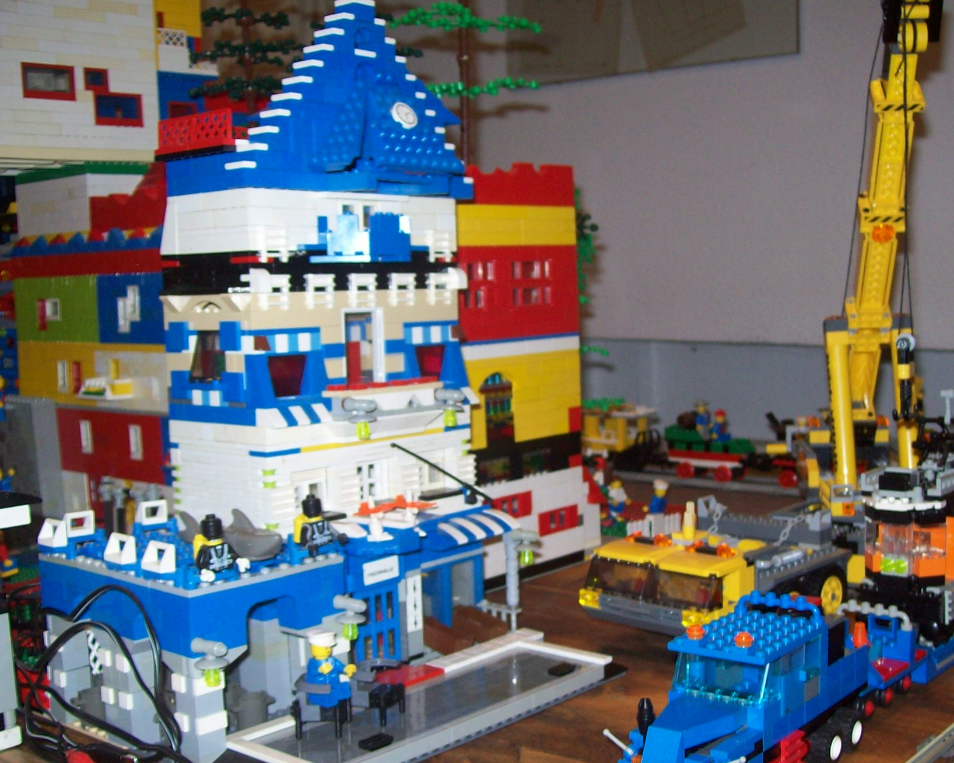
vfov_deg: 34.1
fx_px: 1242
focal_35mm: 44
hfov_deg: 41.8
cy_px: 430
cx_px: 575
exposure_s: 1/64
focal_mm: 6
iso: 80
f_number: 2.7
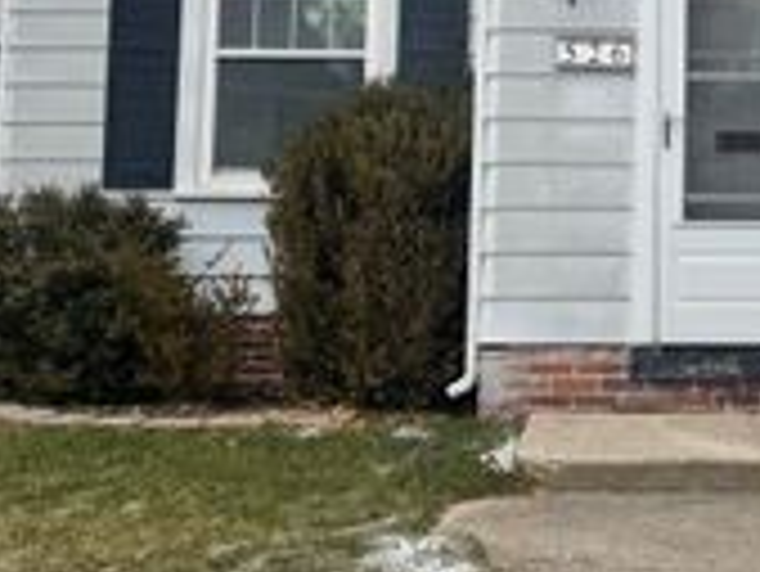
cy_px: -7
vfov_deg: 18.6
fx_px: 1692
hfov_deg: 24.2
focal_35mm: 77
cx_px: 760
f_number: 1.6
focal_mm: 4.2
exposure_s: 1/394
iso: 32
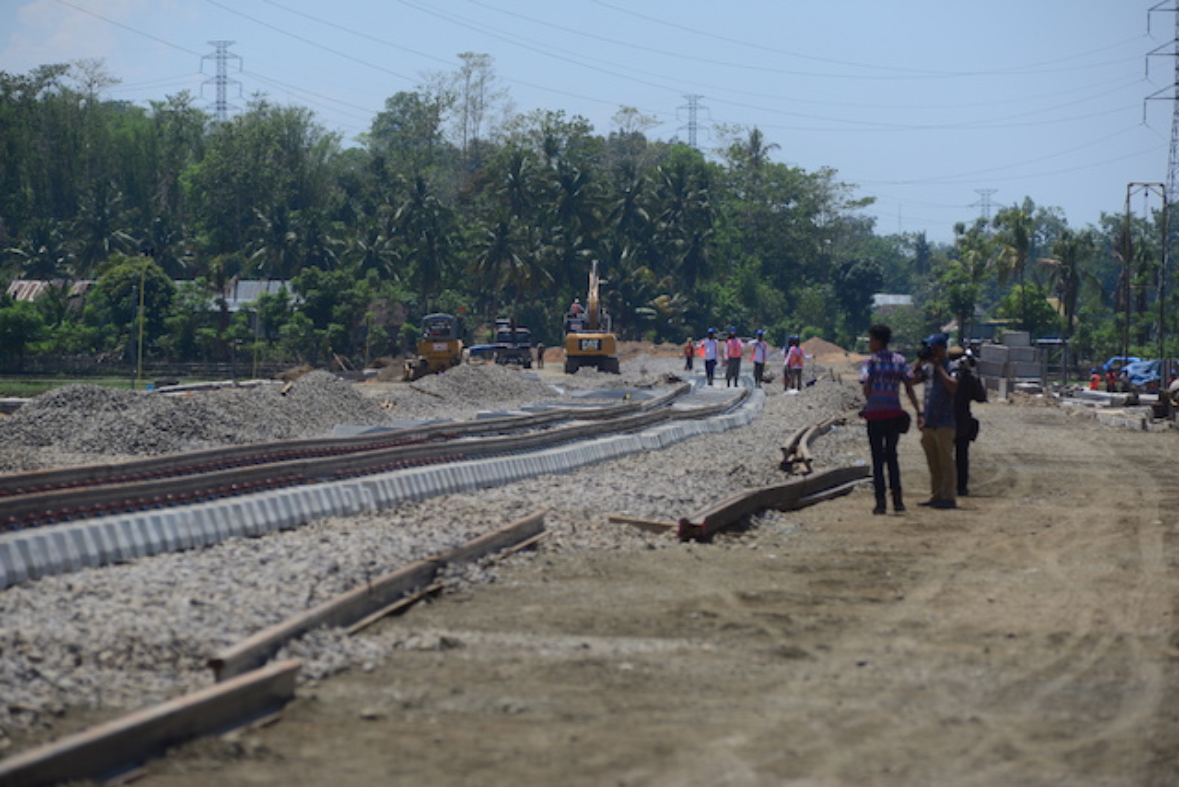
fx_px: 6551
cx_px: 590
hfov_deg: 10.3
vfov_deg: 6.9
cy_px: 394
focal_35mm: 200
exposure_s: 1/1000
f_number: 7.1
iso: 160
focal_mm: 200
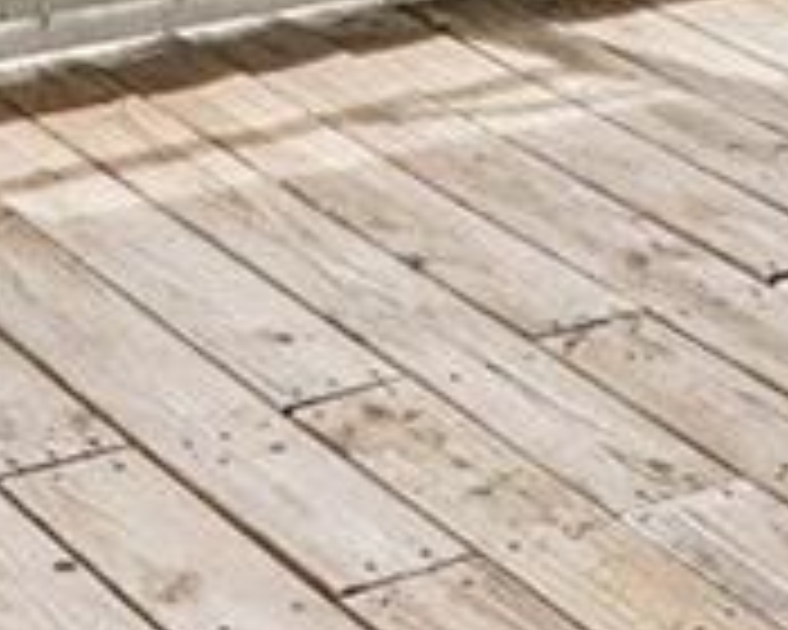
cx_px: 774
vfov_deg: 9.8
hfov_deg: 13.9
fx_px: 3195
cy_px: -954
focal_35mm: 137
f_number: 8
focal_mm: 16
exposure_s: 1/250
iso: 400
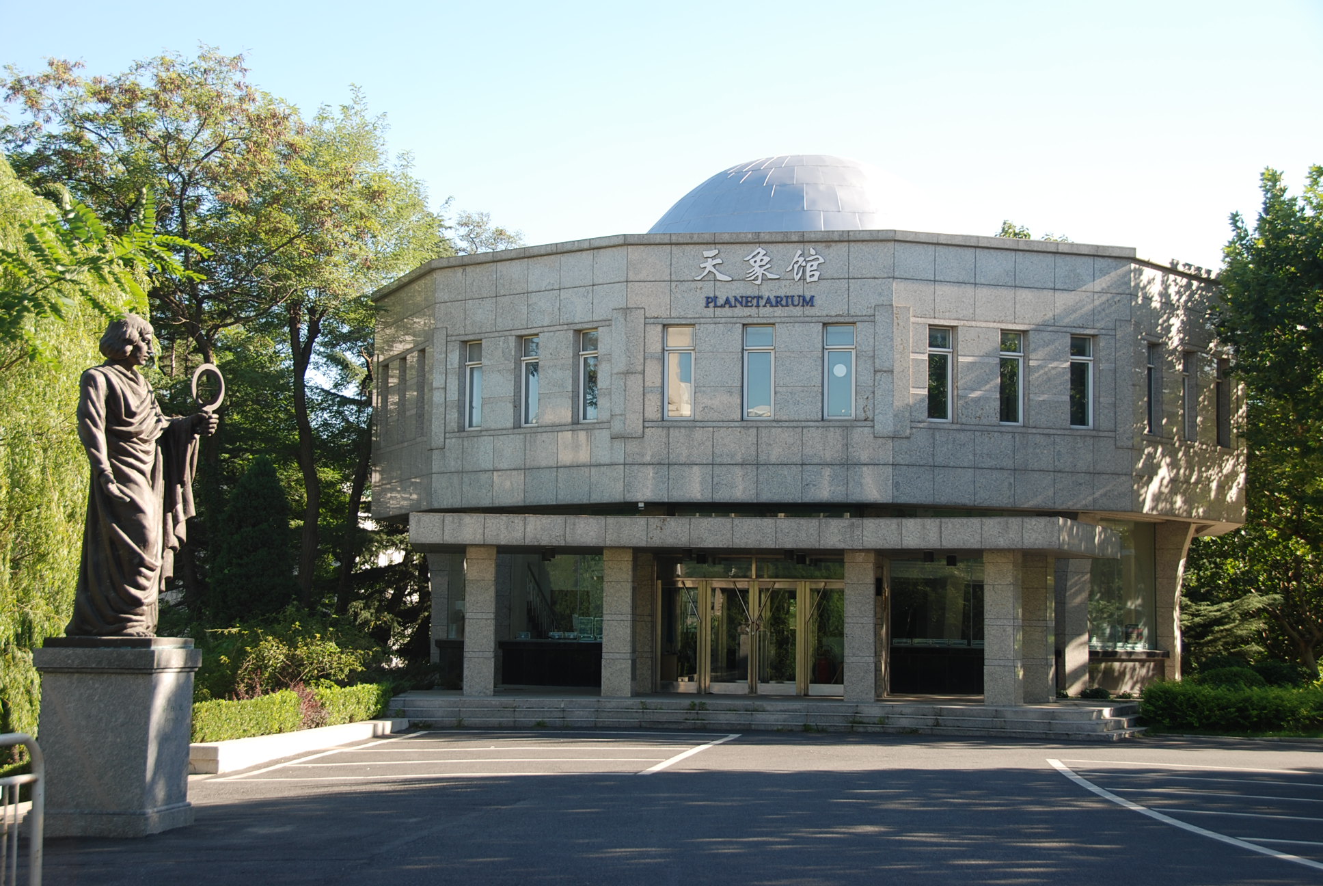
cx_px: 662
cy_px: 443
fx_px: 2097
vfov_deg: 23.8
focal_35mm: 57
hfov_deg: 35.0
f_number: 5.6
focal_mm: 38
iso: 100
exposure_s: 1/125
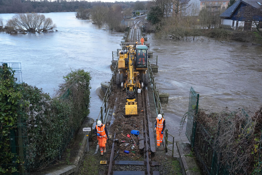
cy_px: 88
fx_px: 240
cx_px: 131
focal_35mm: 33
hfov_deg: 57.2
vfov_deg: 40.0
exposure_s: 1/1000
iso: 1000
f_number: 4
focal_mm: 33
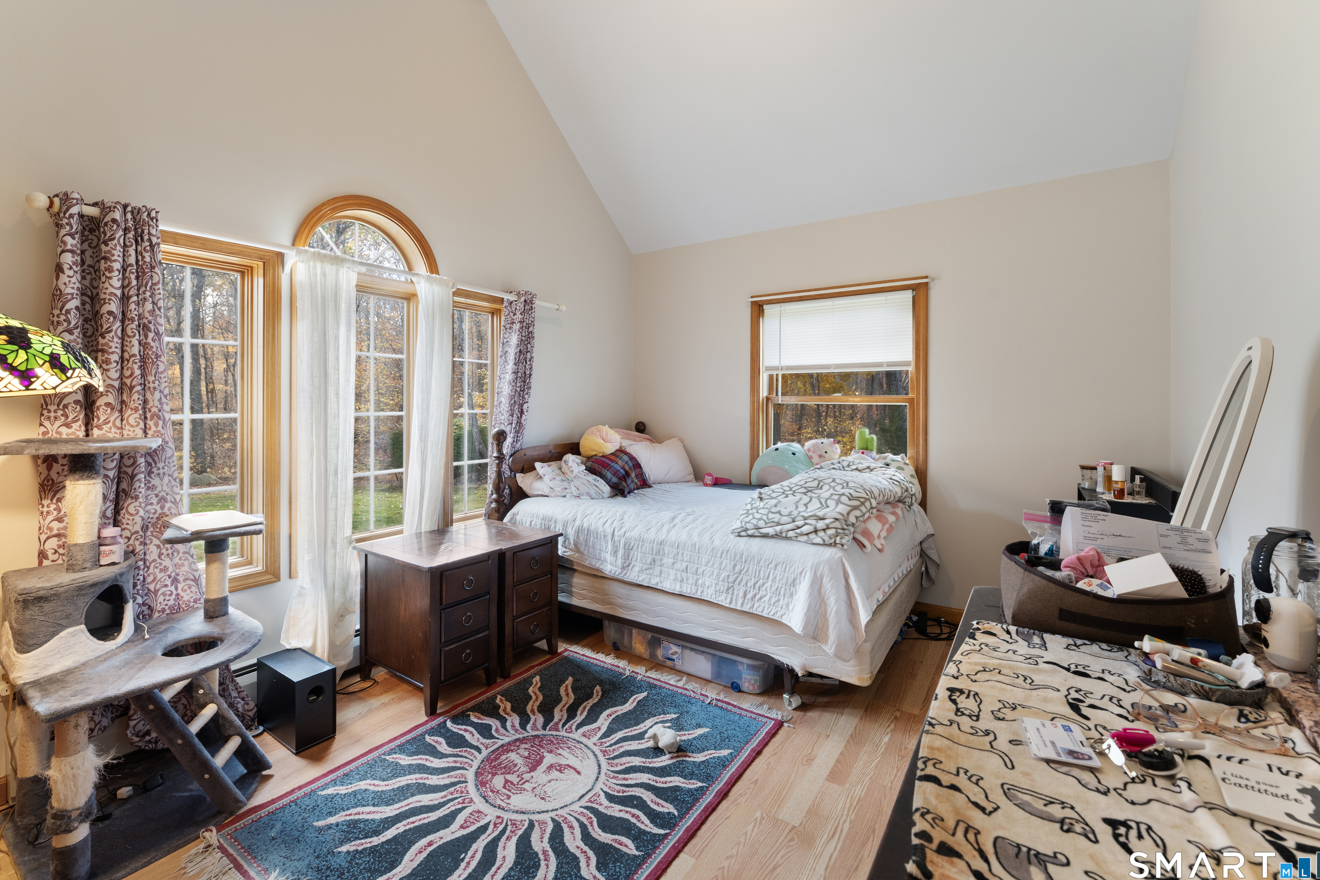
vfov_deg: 77.3
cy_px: 418
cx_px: 632
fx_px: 550
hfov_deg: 100.3
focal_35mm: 15
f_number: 8
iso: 800
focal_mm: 14
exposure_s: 1/6
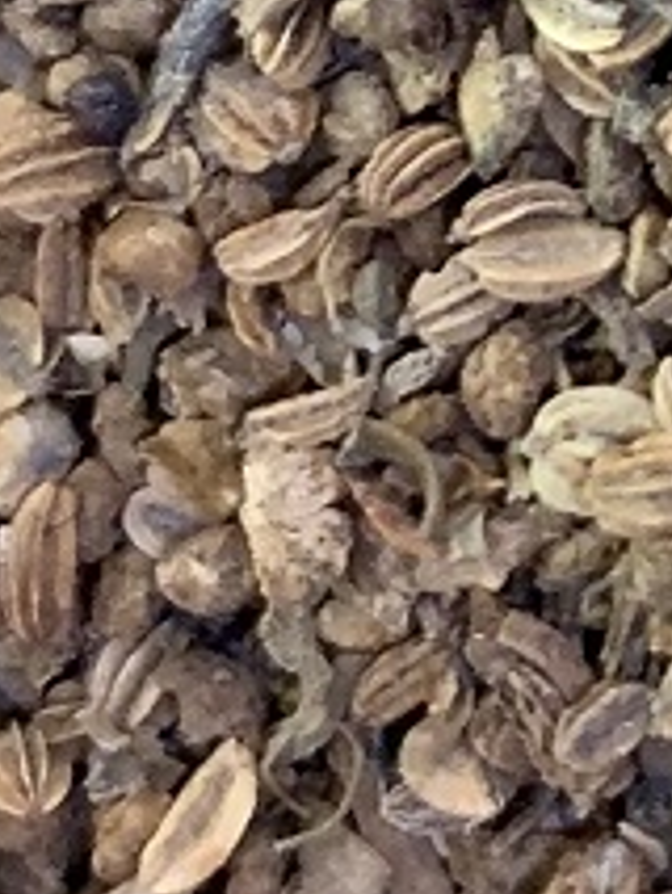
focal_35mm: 183
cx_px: 1329
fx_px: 4732
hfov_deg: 7.8
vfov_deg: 10.2
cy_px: -659
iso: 320
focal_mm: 4.25
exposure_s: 1/50
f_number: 1.8
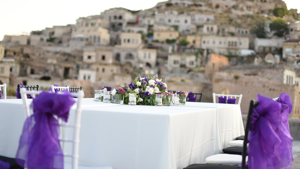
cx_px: 145
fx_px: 485
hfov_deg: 34.3
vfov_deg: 19.7
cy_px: 81
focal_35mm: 61
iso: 250
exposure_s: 1/2500
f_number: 1.4
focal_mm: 50
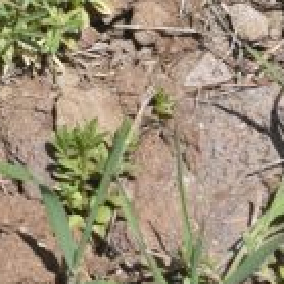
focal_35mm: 445
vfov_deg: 3.9
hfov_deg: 3.7
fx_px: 4131
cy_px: -140
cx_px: -862
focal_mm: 56
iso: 125
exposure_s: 1/160
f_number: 11
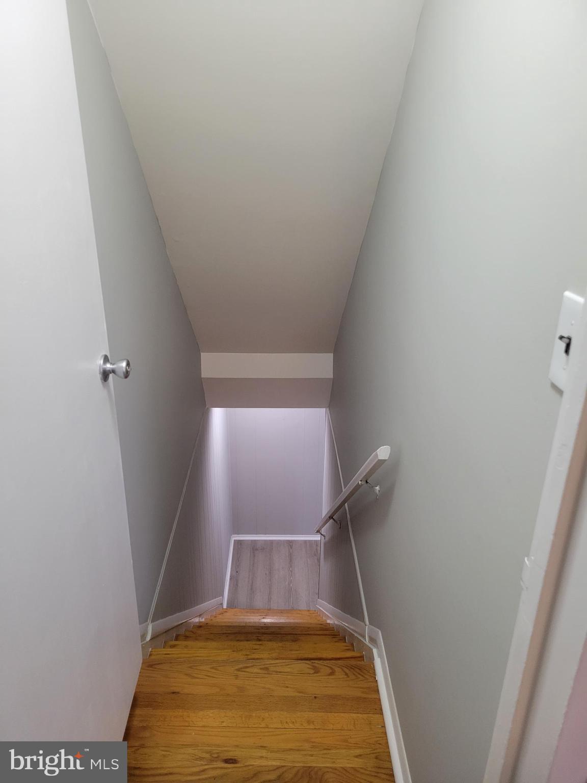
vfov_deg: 67.3
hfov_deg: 53.1
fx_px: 588
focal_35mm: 26
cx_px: 294
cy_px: 392
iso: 250
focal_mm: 5.4
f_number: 1.8
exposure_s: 1/120
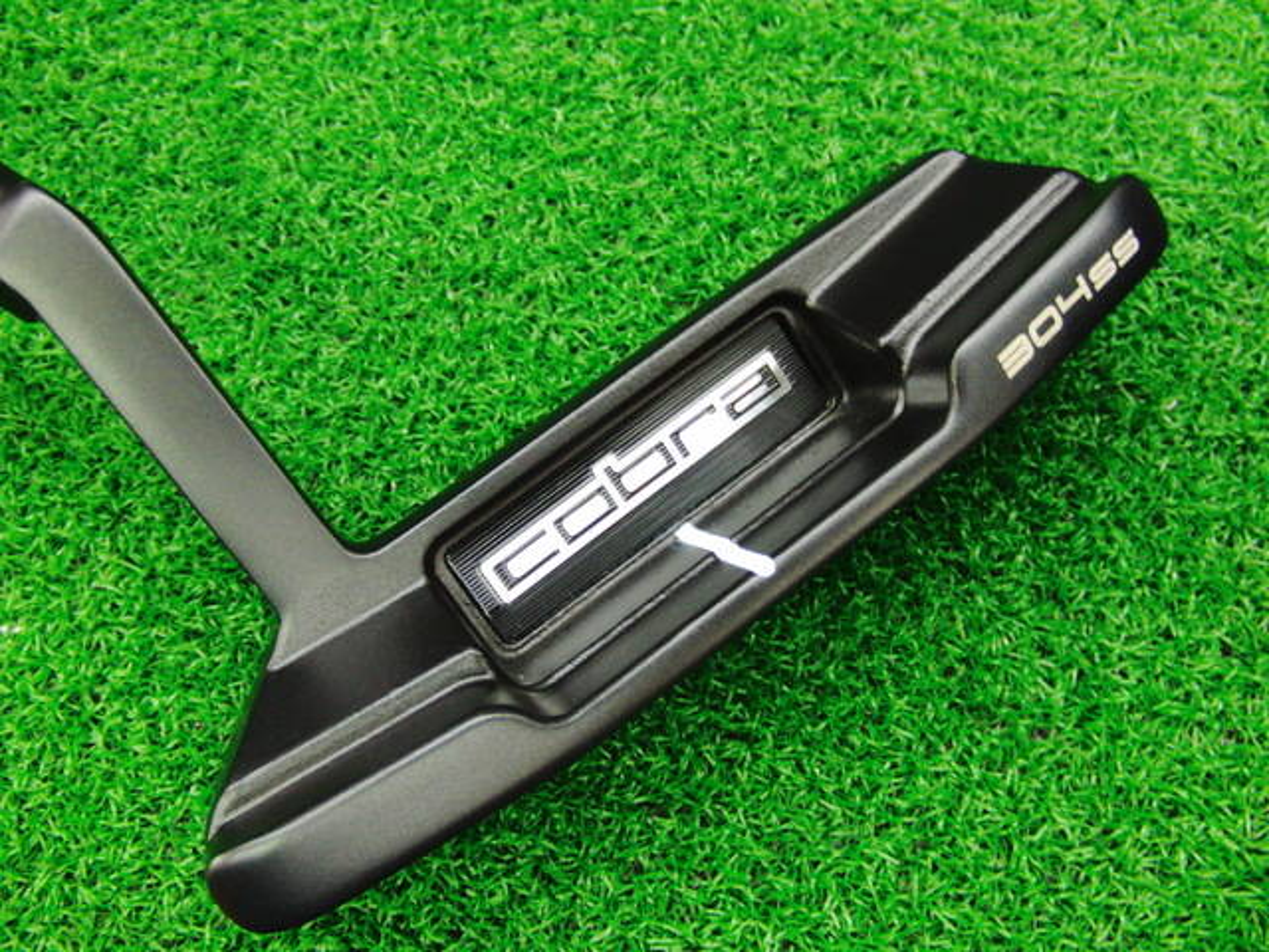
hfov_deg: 50.1
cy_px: 476
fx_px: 1356
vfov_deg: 38.7
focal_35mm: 37
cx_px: 634
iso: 400
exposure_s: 1/20
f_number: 3.6
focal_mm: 6.42
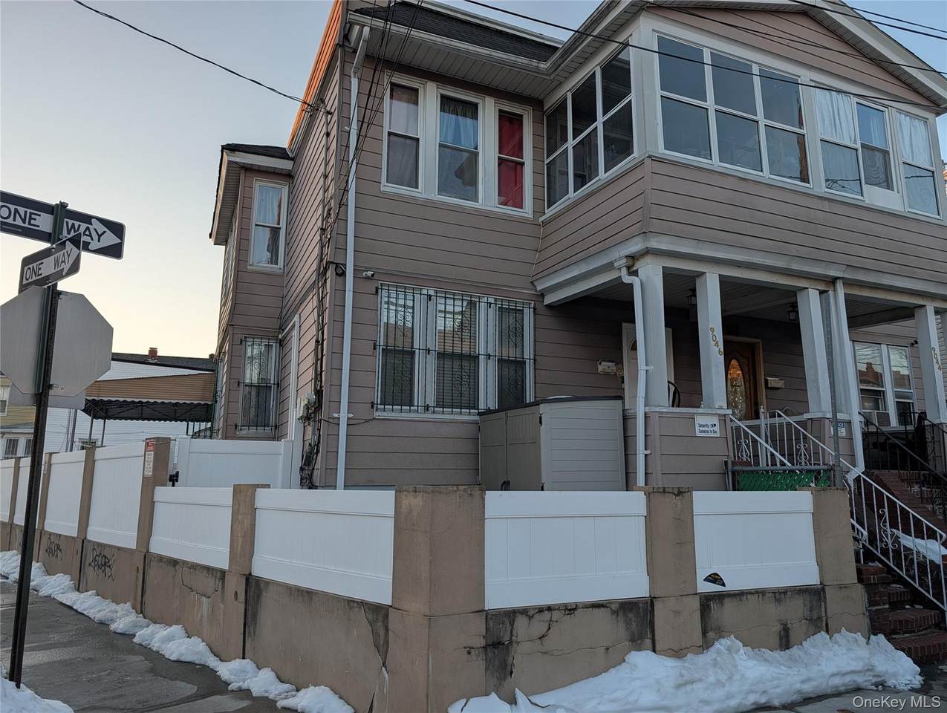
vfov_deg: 56.9
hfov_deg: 71.5
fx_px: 658
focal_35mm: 24
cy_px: 356
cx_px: 474
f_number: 1.68
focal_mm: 6.9
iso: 22
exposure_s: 1/275
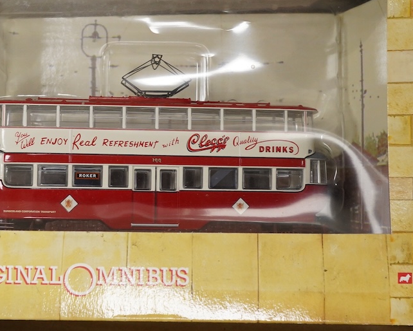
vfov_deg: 20.7
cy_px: 146
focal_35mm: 74
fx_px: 905
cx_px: 161
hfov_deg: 25.7
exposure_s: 1/100
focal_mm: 30
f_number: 9
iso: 2000
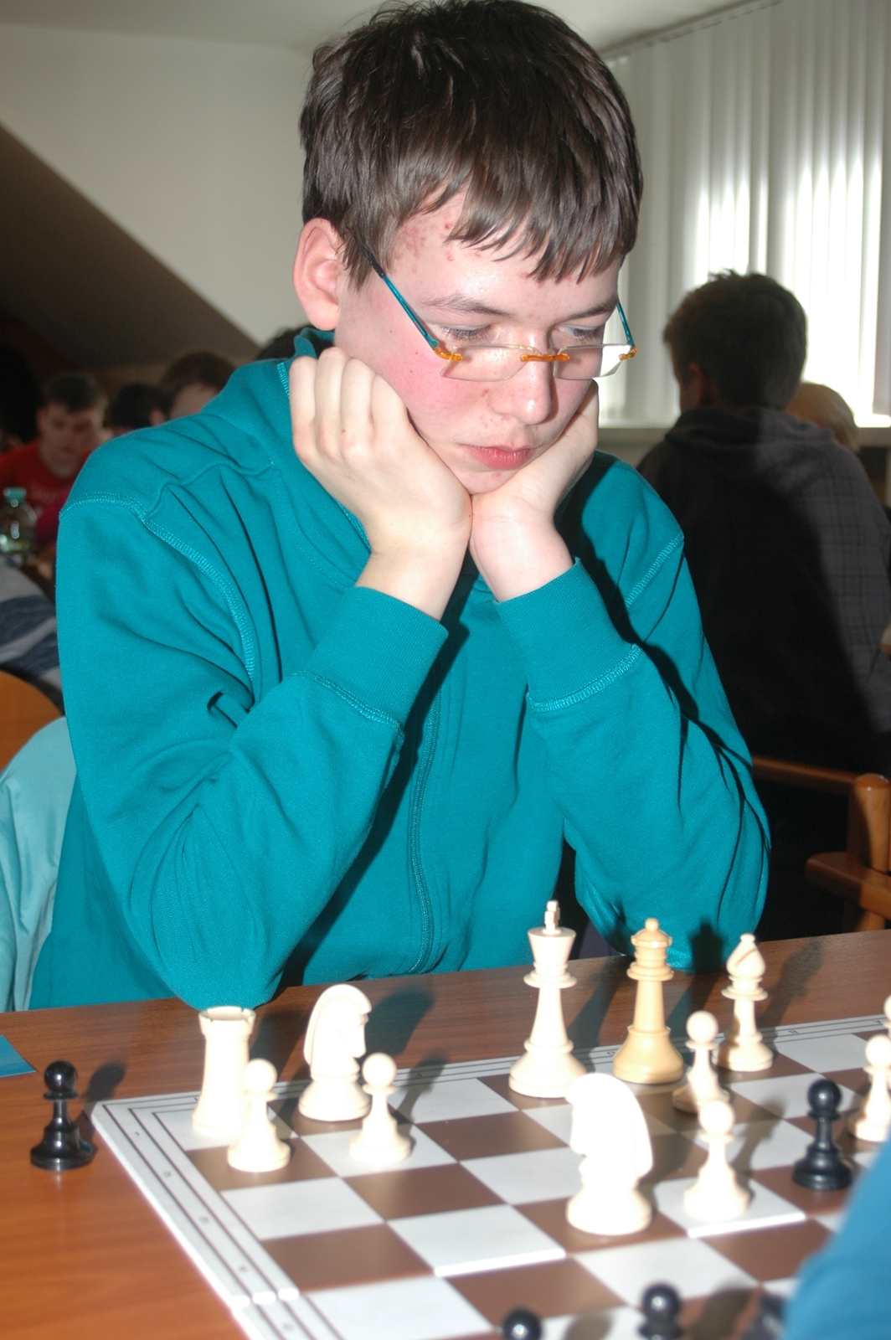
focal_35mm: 57
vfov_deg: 35.1
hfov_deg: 23.7
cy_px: 670
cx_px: 446
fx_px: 2120
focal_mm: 38
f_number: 5
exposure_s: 1/60
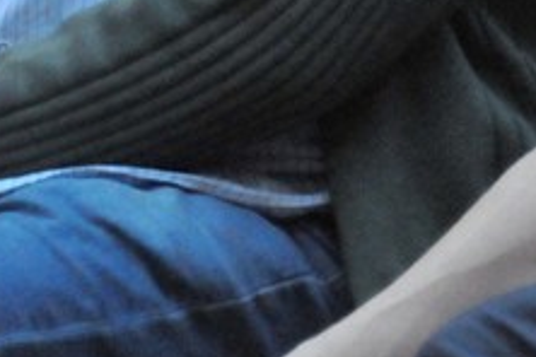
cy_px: -391
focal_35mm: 1338
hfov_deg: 1.5
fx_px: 19926
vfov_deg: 1.0
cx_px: 449
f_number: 5
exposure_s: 1/60
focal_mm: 185
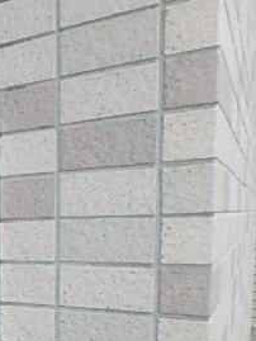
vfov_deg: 36.6
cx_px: -148
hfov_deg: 22.6
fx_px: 493
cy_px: 284
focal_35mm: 50
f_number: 3.5
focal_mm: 3.7
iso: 125
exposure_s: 1/125
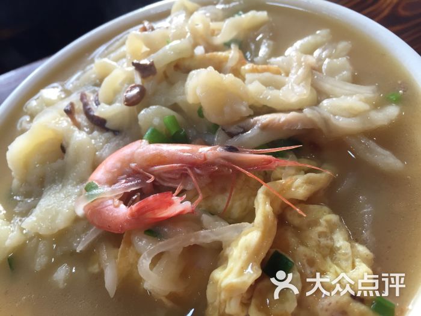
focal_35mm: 29
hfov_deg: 61.7
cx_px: 210
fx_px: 353
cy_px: 158
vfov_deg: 48.2
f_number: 2.2
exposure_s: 1/33
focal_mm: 4.15
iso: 32
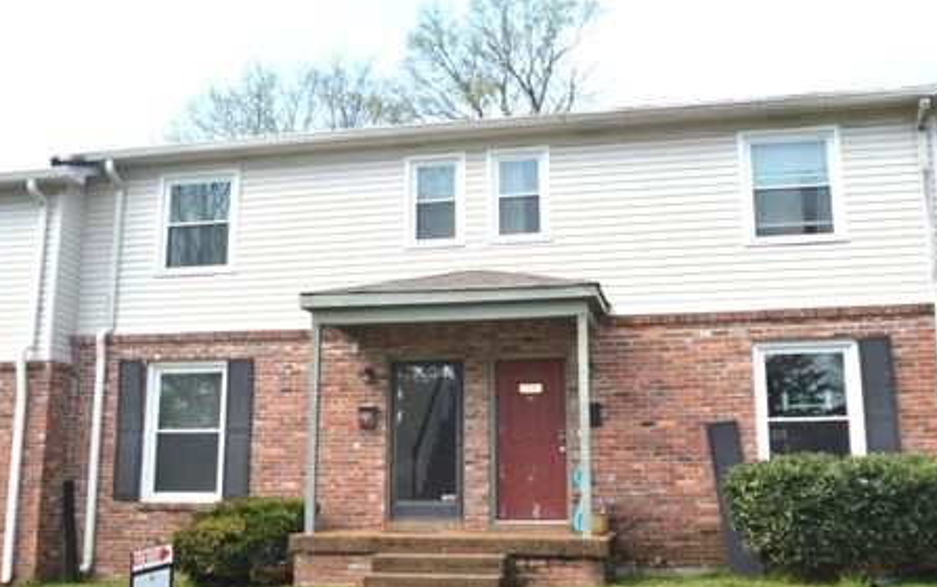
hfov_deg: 48.2
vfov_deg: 31.3
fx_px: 1048
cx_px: 470
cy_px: 276
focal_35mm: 41
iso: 100
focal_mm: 24
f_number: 5.6
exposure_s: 1/200
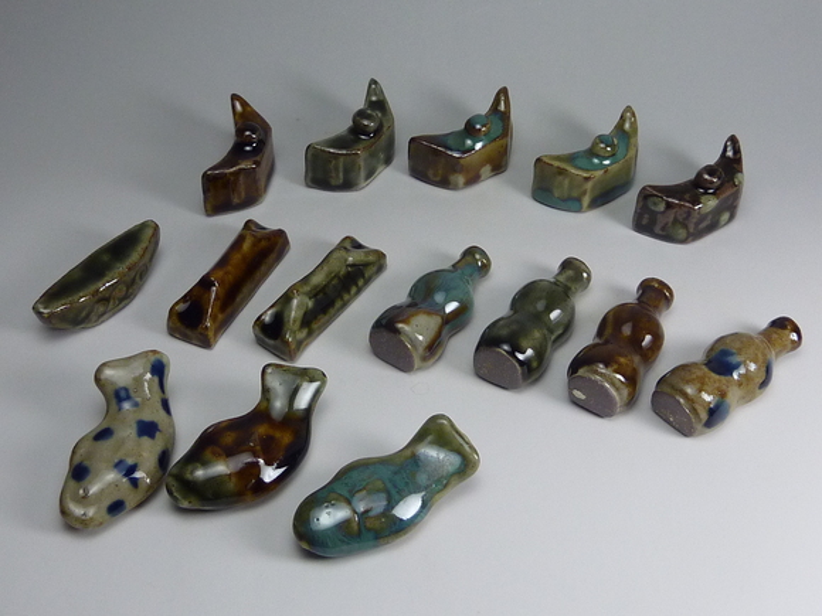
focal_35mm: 45
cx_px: 411
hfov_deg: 42.1
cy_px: 308
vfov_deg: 32.2
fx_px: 1069
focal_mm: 4.1
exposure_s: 1/30
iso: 160
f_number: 3.3
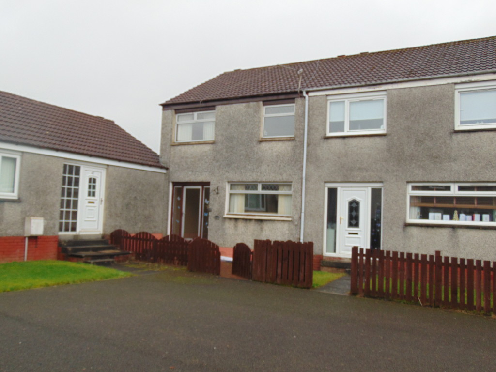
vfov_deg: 42.9
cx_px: 248
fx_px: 473
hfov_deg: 55.4
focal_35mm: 33
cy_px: 186
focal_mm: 5.8
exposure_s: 1/60
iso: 80
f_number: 3.2
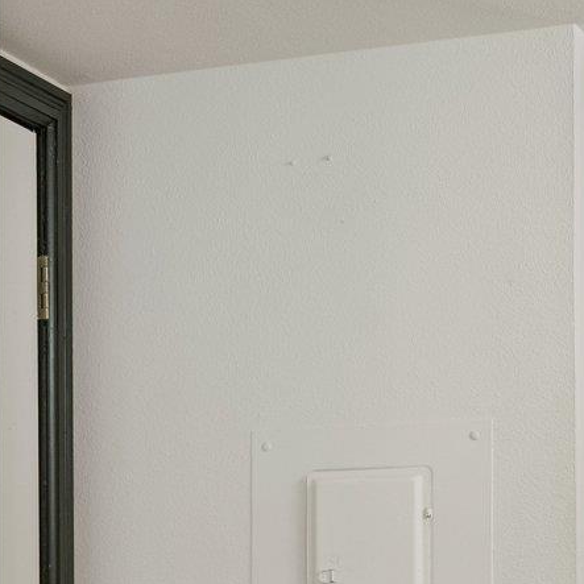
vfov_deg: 14.8
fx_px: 2176
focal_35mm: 114
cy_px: 708
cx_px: 154
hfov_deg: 15.2
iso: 400
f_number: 6.7
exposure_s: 1/4
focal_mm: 29
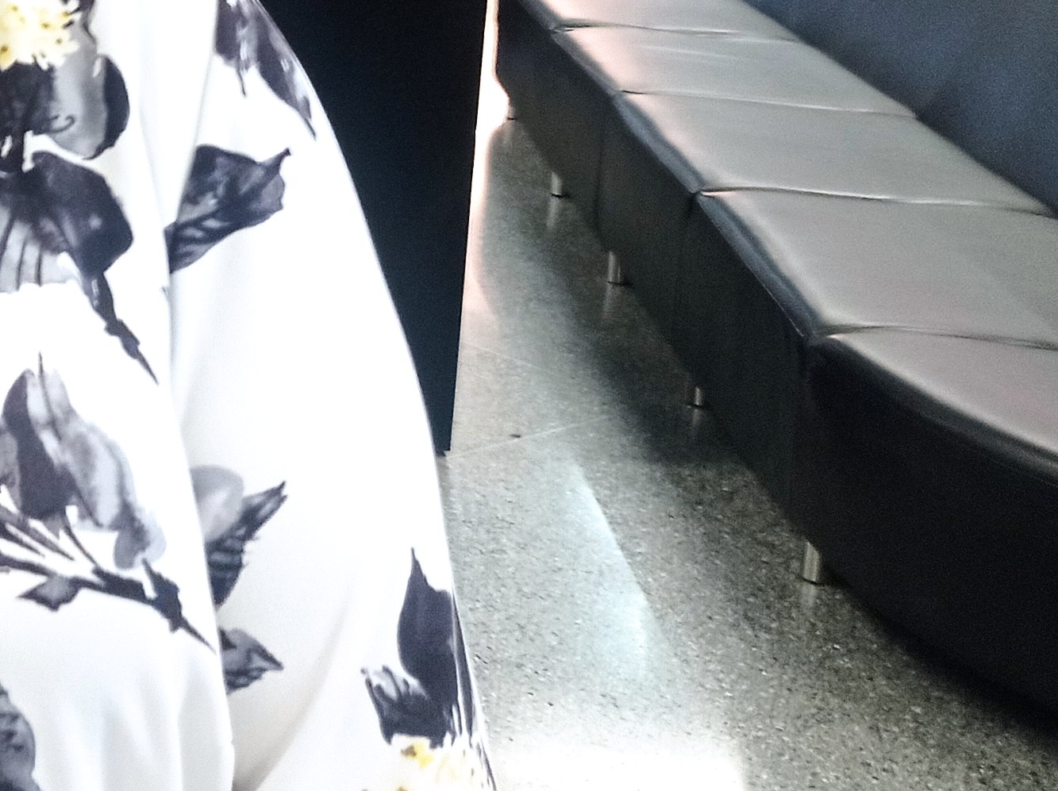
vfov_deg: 17.1
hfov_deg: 20.3
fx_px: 2565
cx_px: -490
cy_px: -27
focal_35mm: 84
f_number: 1.79
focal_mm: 4.7
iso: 240
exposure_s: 1/30
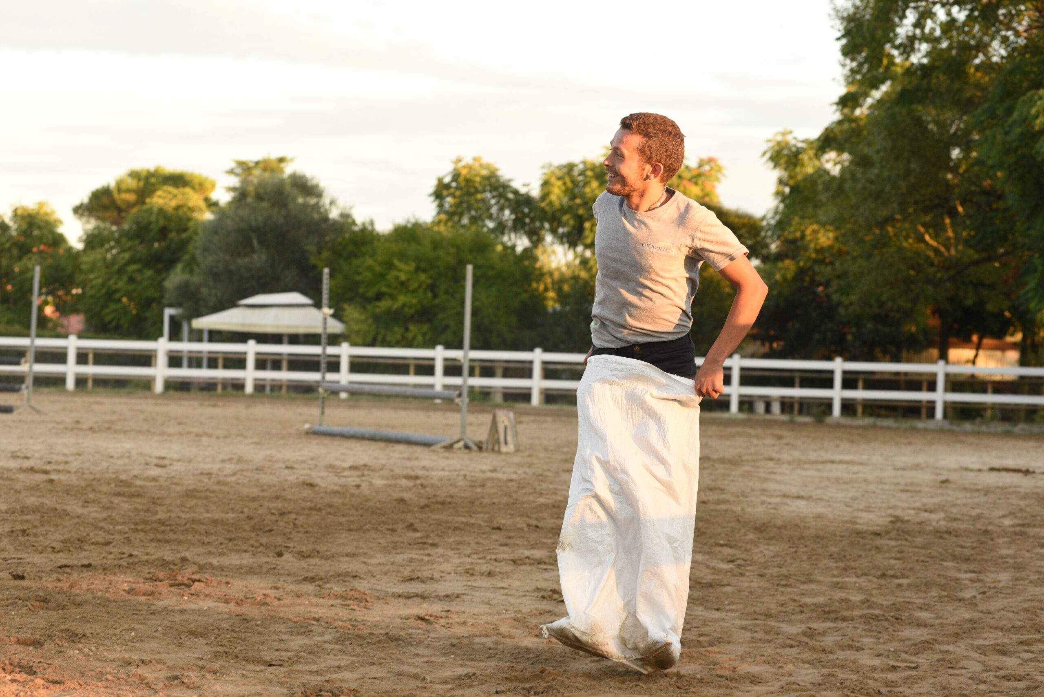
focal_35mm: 86
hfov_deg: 23.6
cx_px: 522
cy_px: 348
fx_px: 2495
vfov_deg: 15.9
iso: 1000
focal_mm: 86
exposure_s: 1/400
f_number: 7.1
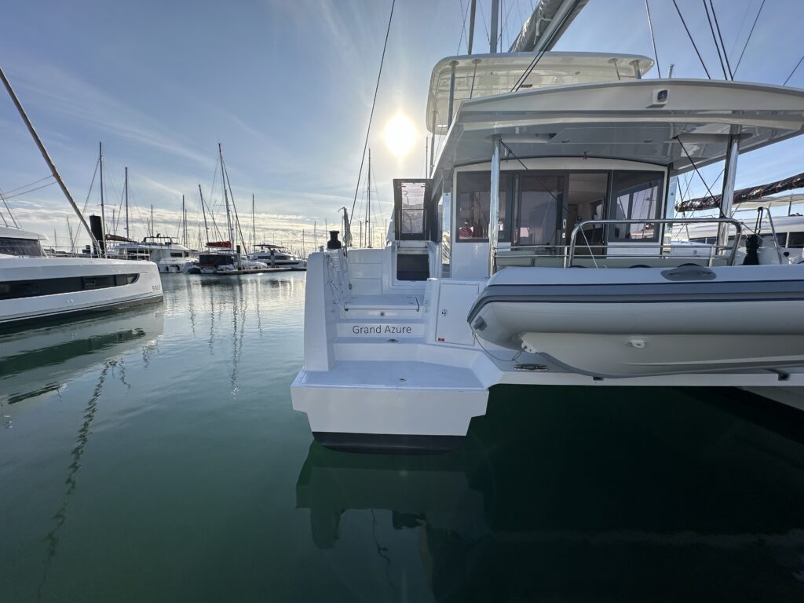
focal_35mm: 14
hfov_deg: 102.1
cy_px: 302
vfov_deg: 85.7
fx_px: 325
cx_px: 402
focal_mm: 2.22
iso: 50
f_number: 2.2
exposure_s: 1/2882
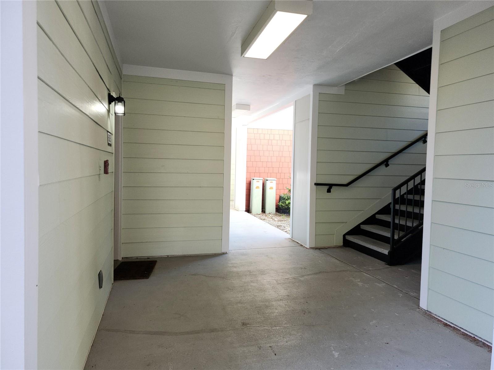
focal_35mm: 23
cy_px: 185
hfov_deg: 73.9
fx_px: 328
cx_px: 247
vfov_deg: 58.9
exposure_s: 1/180
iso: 64
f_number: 1.8
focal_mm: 5.54
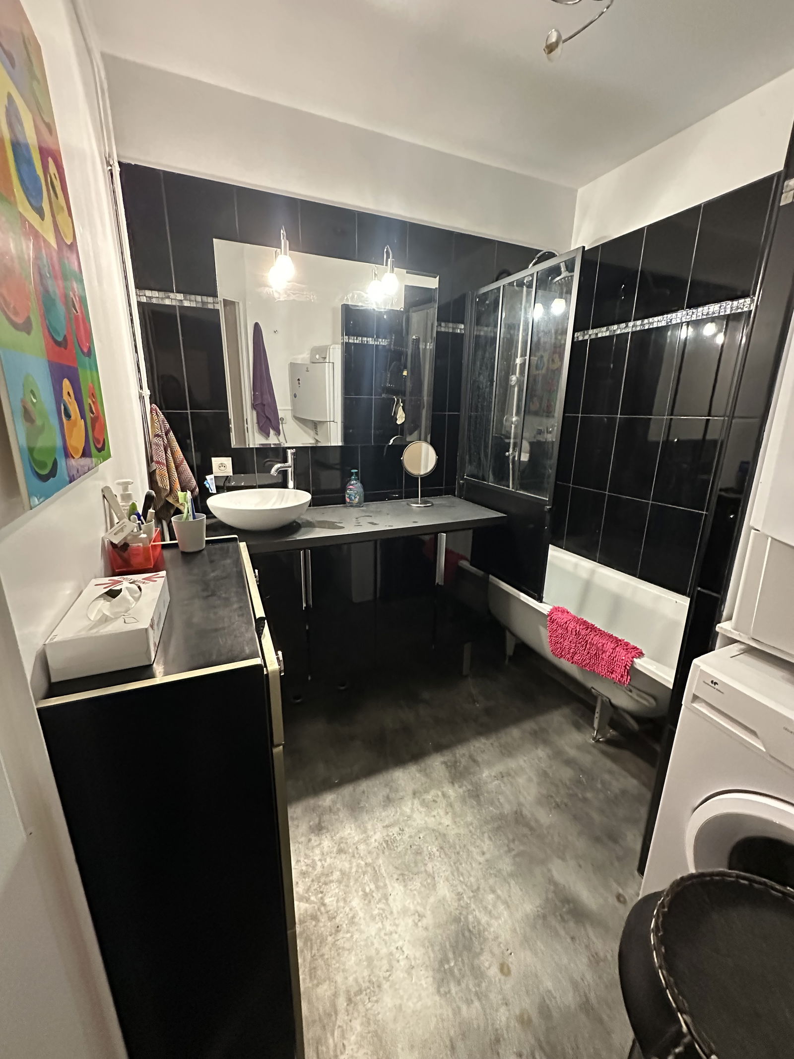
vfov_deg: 102.1
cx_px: 397
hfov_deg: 85.7
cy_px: 530
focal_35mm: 14
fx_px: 428
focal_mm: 2.22
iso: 1250
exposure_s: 1/50
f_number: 2.2
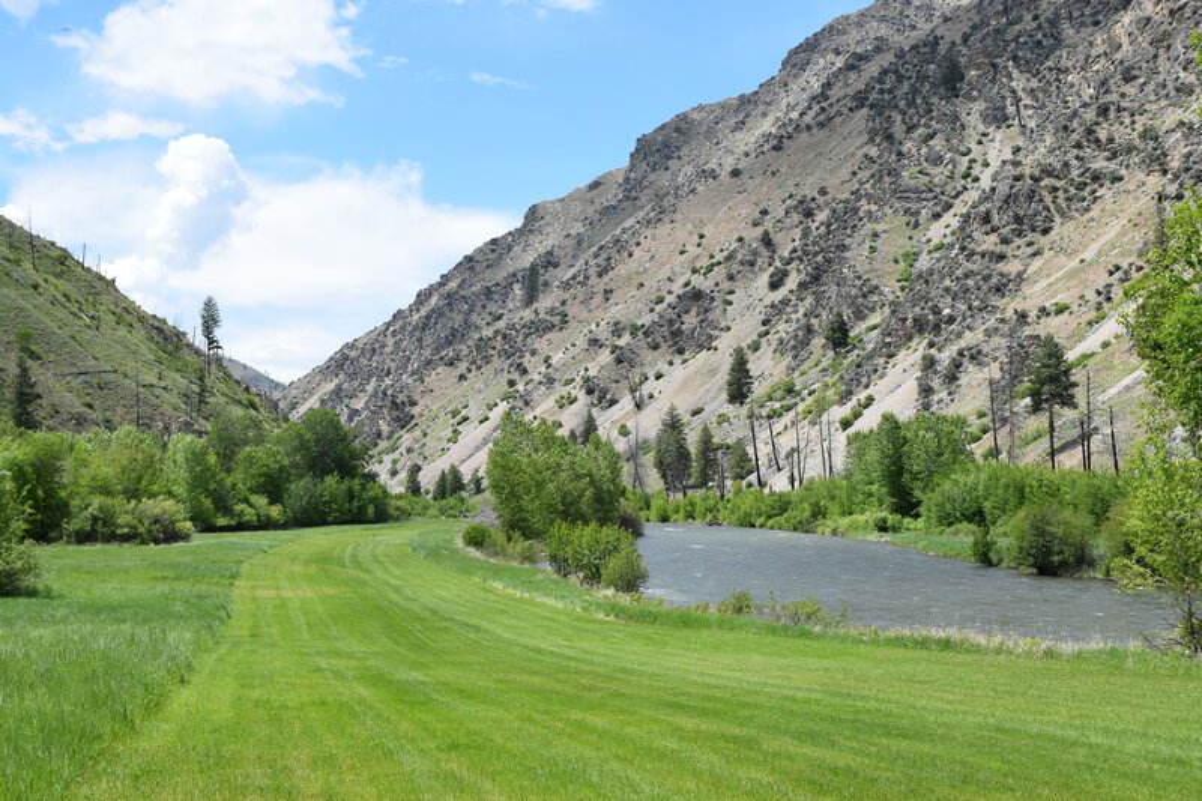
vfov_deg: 26.5
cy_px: 400
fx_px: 1702
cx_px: 601
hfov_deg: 38.9
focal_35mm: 51
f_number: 10
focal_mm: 34
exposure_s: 1/400
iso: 200
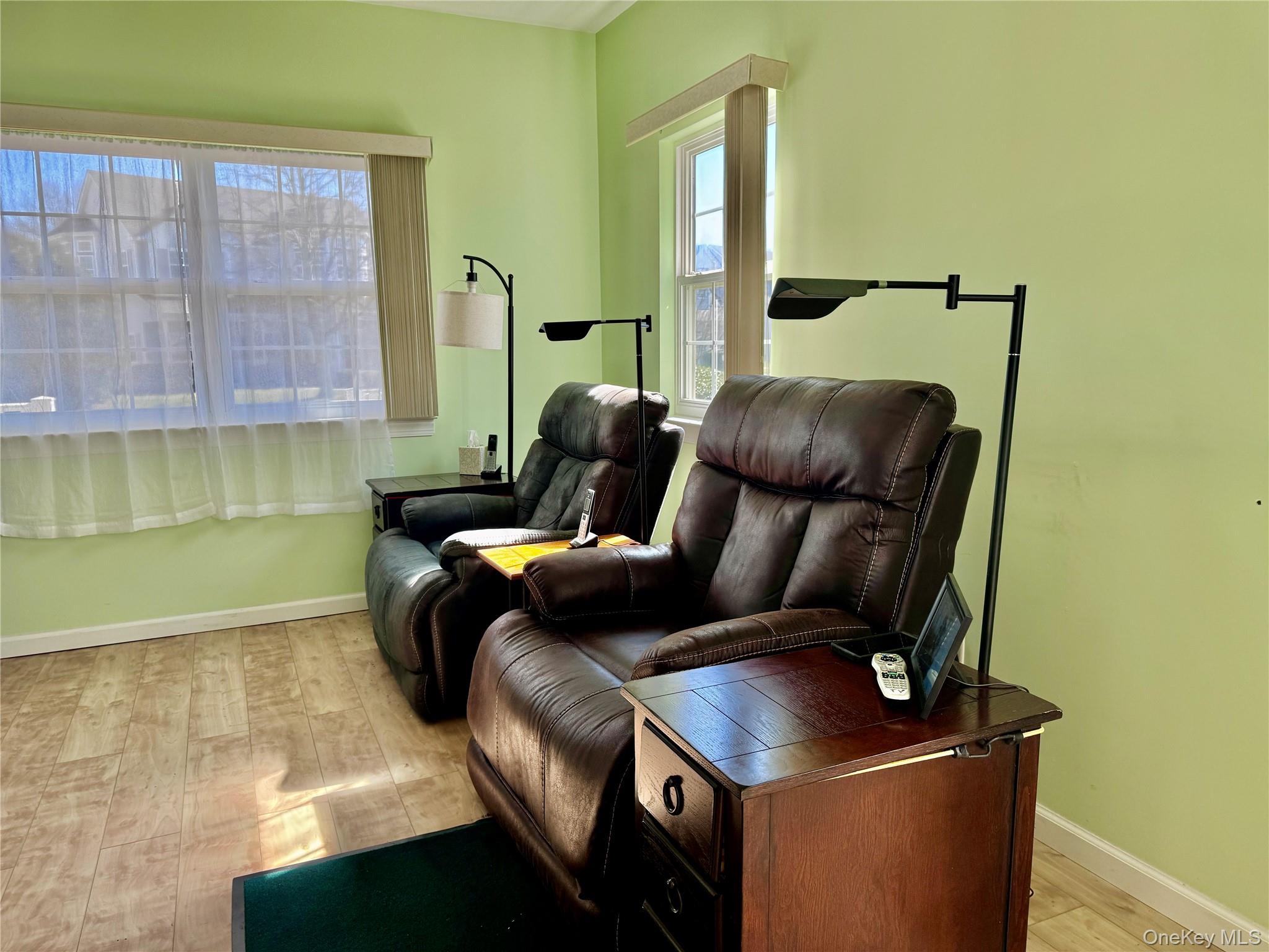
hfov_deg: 71.6
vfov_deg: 56.8
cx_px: 634
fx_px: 880
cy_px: 476
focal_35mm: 24
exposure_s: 1/173
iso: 64
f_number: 1.78
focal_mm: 6.76
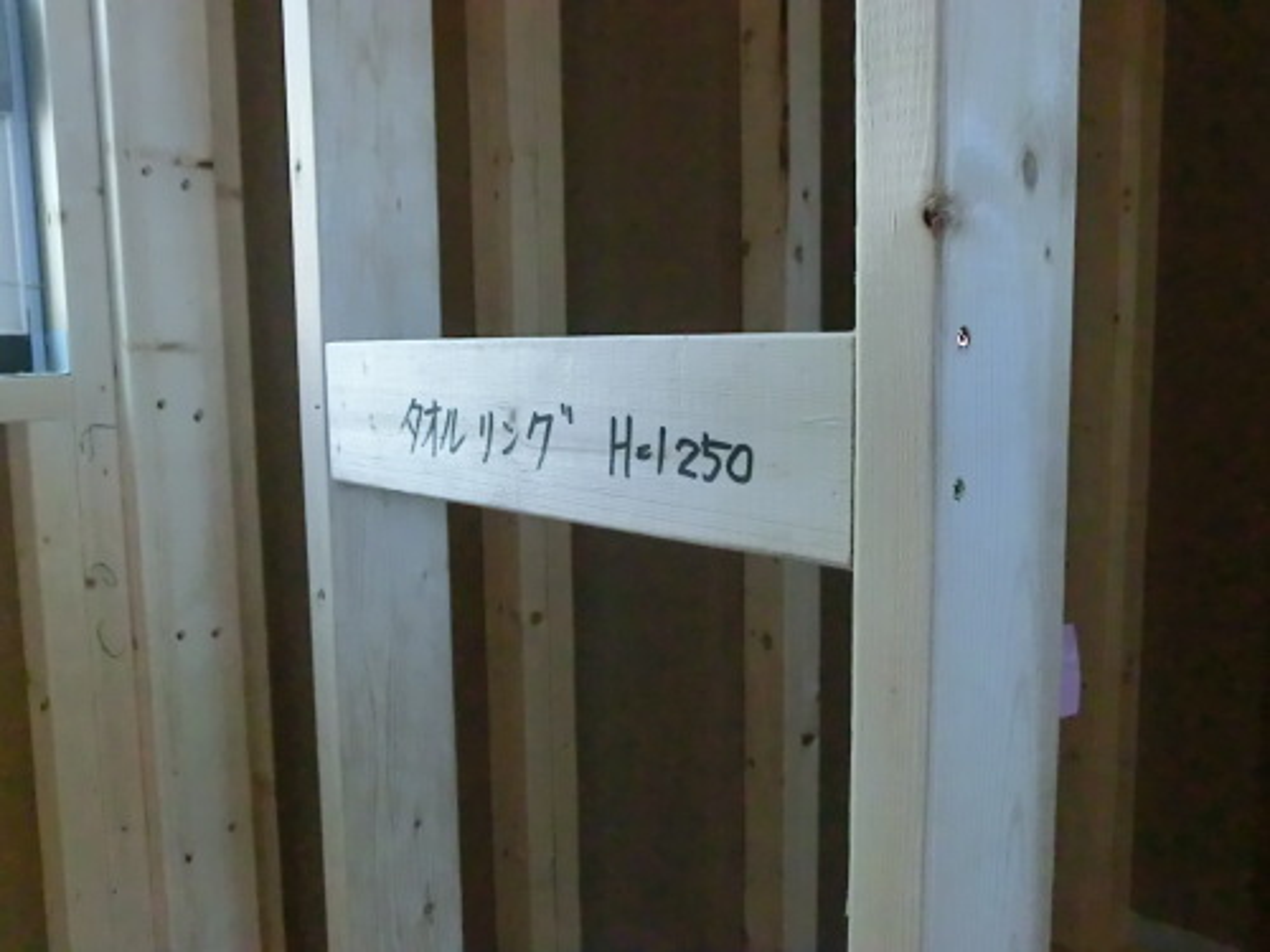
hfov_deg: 50.1
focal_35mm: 37
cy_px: 476
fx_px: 1357
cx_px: 635
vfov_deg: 38.7
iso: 1000
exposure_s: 1/125
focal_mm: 6.61
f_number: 3.9
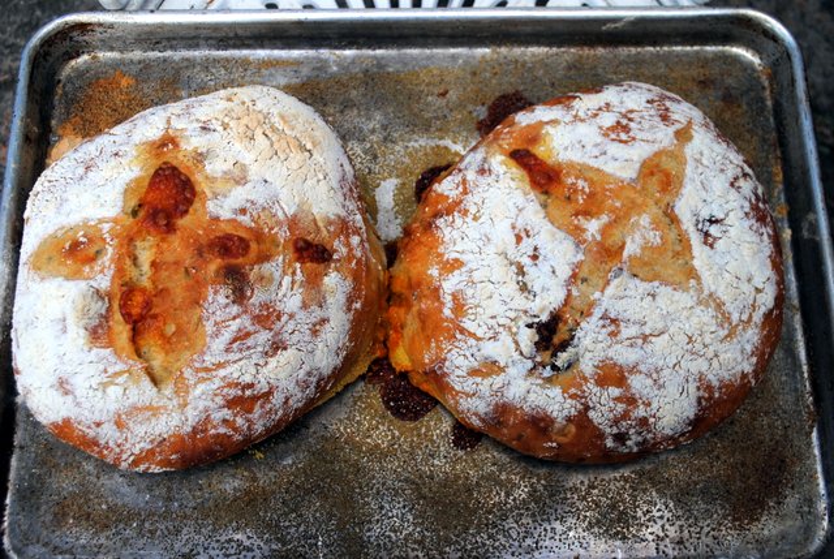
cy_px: 280
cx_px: 417
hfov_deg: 44.9
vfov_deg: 31.0
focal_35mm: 44
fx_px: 1009
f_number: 5.6
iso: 125
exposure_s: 1/125
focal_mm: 29
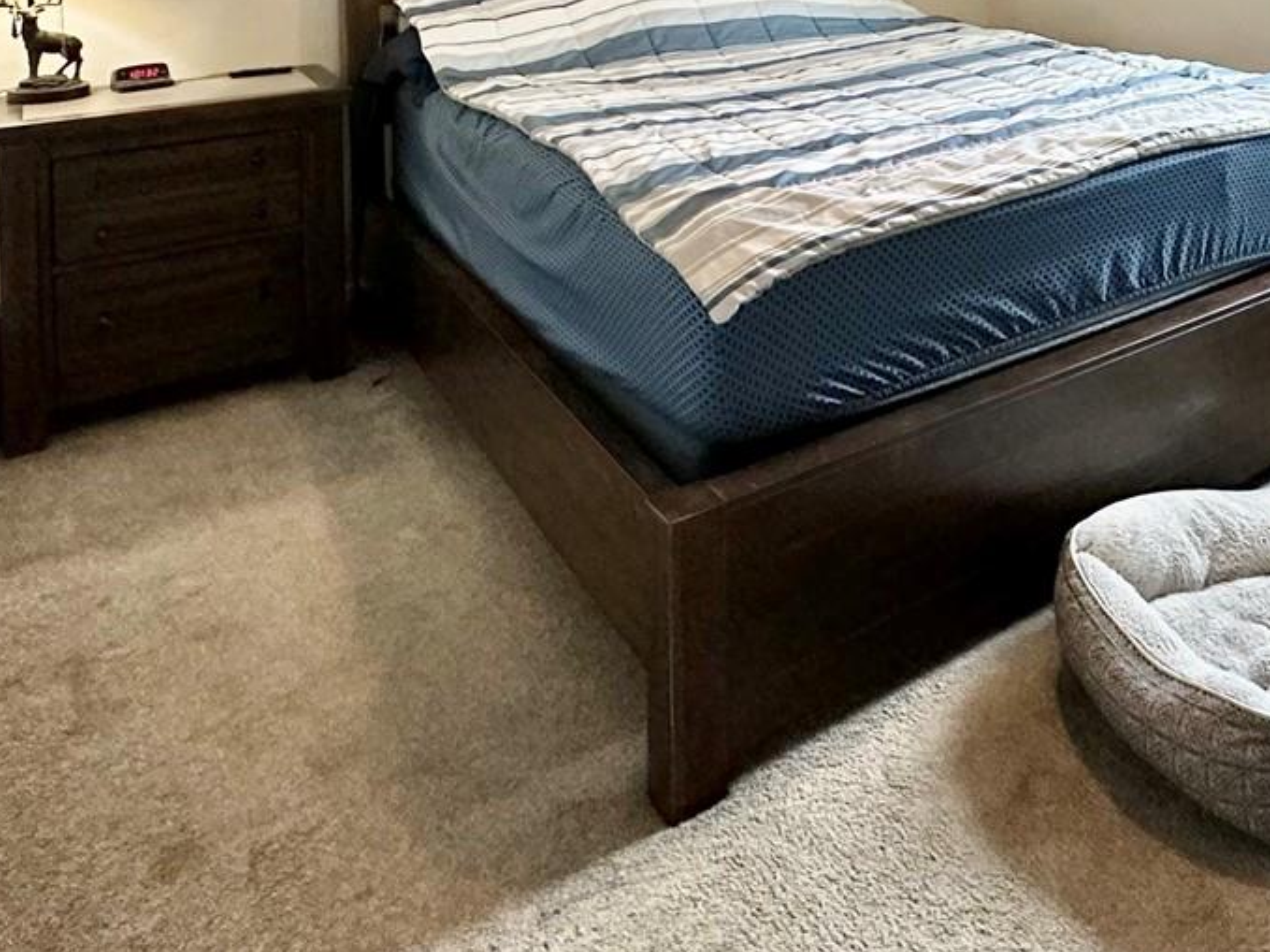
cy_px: -118
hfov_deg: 51.1
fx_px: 1210
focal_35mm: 33
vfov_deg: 35.9
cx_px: 1055
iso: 400
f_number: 2.2
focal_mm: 2.22
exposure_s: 1/60
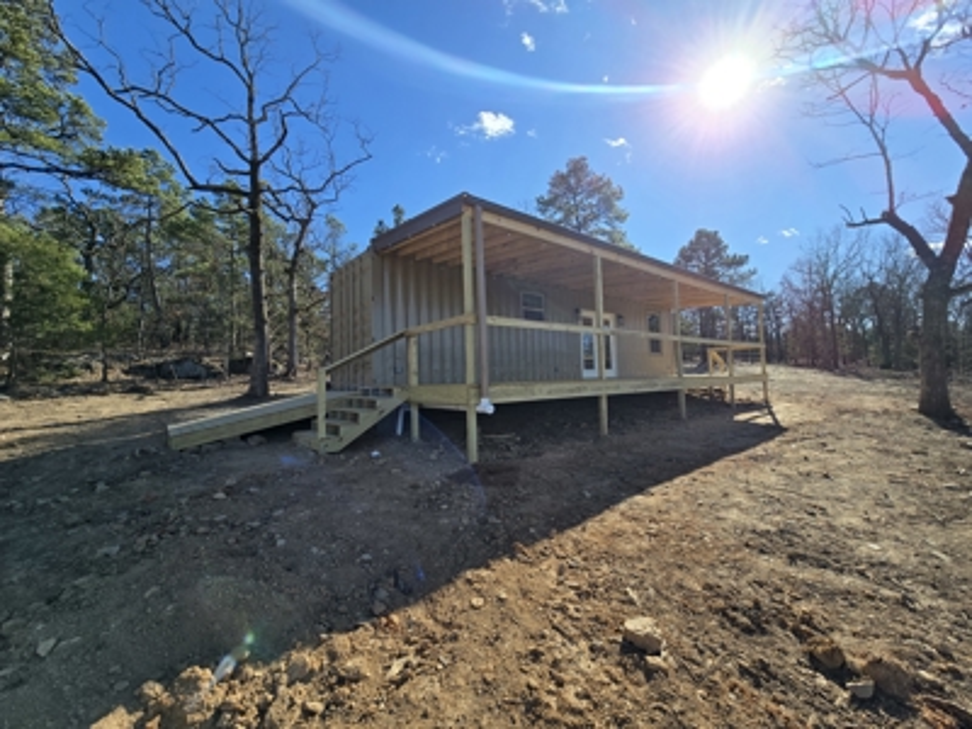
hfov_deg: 106.2
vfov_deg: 89.9
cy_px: 364
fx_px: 365
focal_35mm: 13
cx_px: 486
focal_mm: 2.2
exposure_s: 1/2234
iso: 50
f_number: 2.2
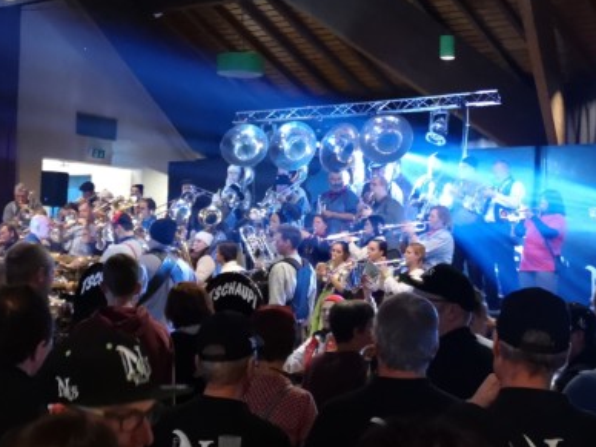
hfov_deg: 28.9
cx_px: 257
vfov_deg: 21.9
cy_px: 225
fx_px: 1154
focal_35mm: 67
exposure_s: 1/16.7
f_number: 1.8
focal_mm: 3.95
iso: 2000
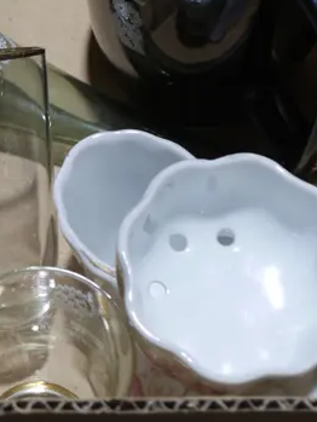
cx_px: -71
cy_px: -127
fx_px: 1647
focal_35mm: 135
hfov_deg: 10.8
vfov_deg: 14.0
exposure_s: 1/60
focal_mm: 23
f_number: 5.1
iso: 250
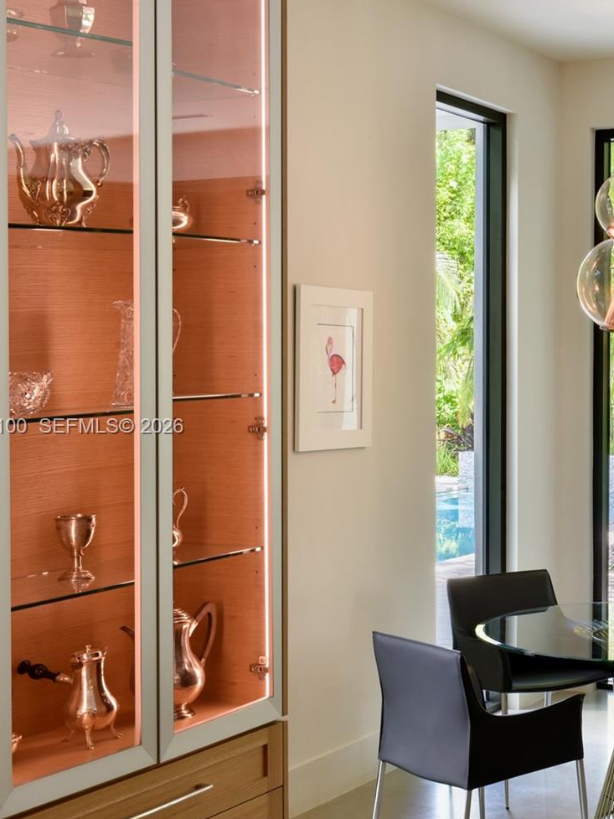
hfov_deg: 22.5
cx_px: 593
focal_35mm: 63
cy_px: 428
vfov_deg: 30.7
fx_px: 1490
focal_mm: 40
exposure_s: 1/2.5
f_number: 16
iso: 400
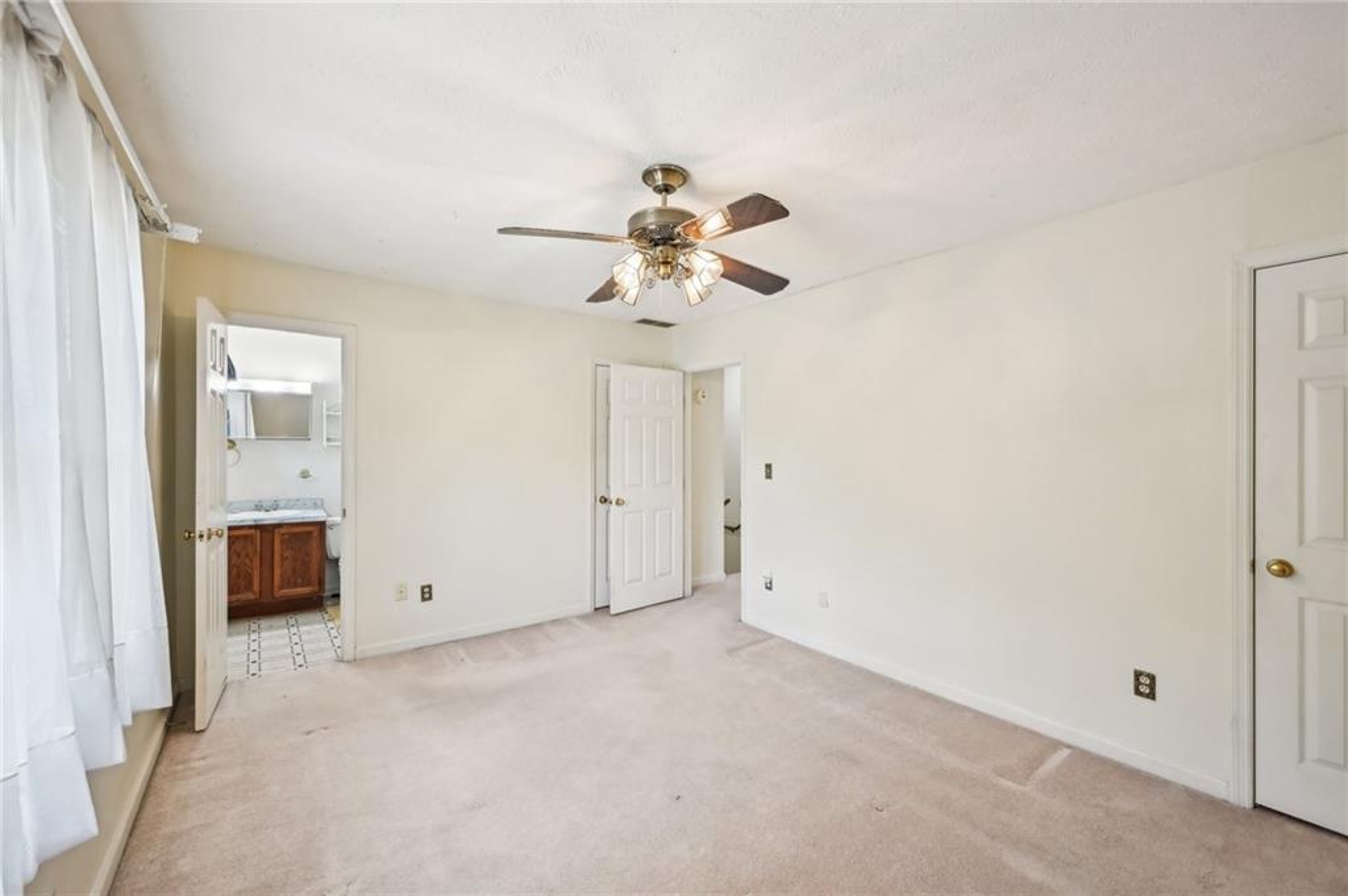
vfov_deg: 81.1
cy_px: 448
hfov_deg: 104.3
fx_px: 524
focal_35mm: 14
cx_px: 674
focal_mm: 14
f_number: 8
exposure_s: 1/40
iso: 800
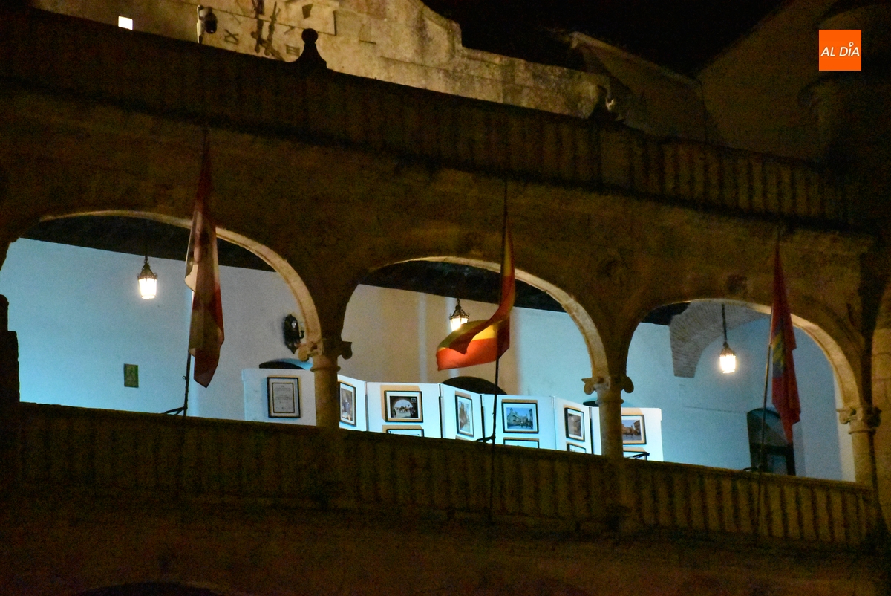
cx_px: 446
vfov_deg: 10.8
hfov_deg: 16.1
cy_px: 298
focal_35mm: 128
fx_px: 3158
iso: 25600
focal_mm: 85
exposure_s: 1/400
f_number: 5.3
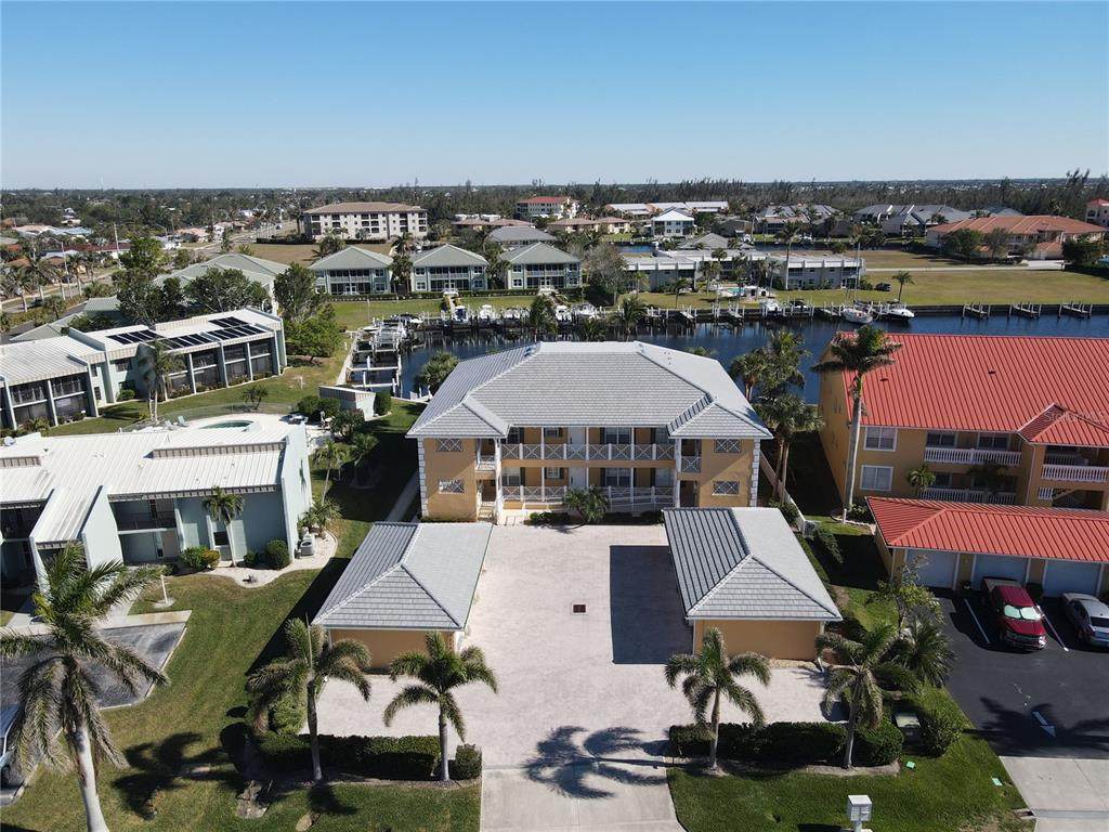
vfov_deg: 56.8
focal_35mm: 24
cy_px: 416
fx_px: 769
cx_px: 554
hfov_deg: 71.6
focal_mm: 4.5
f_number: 2.8
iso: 100
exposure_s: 1/725
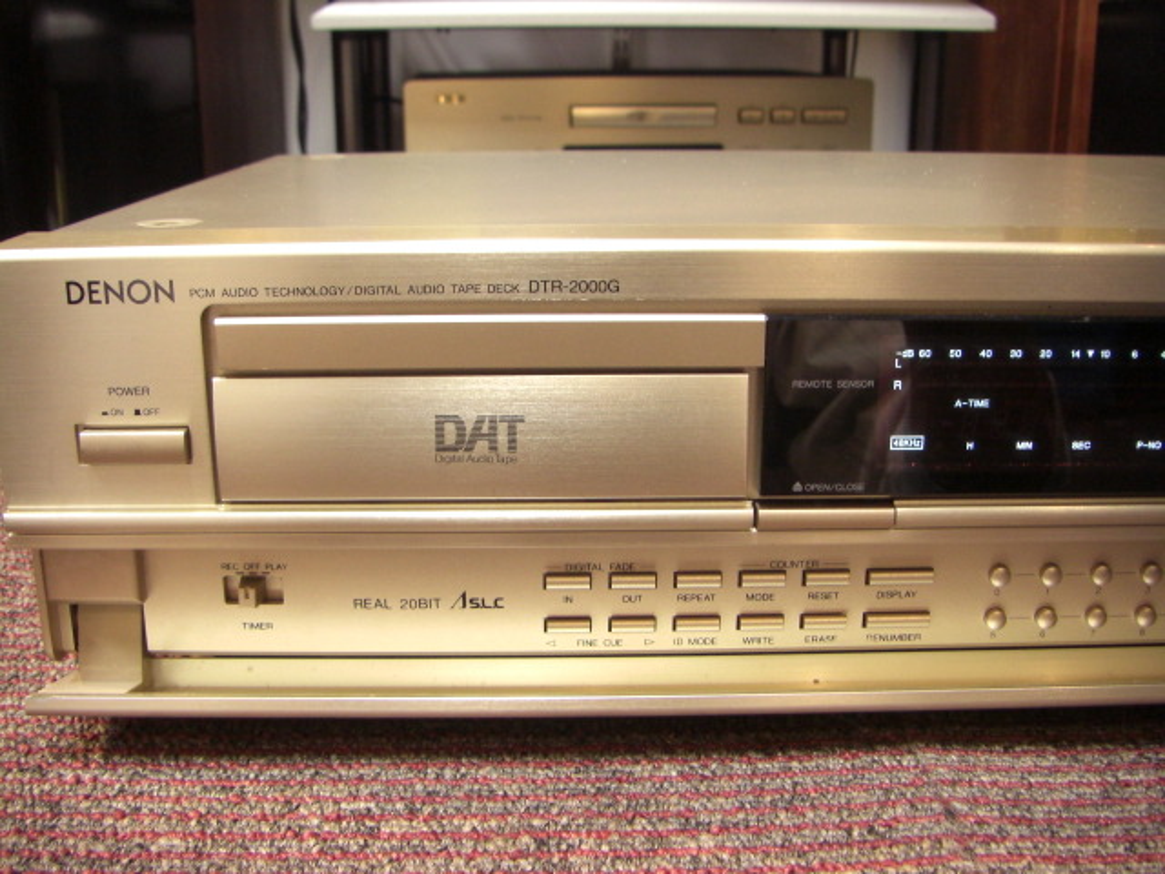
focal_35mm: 38
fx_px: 1279
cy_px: 437
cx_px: 582
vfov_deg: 37.7
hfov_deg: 49.0
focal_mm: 6.3
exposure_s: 1/8
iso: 200
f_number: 3.4
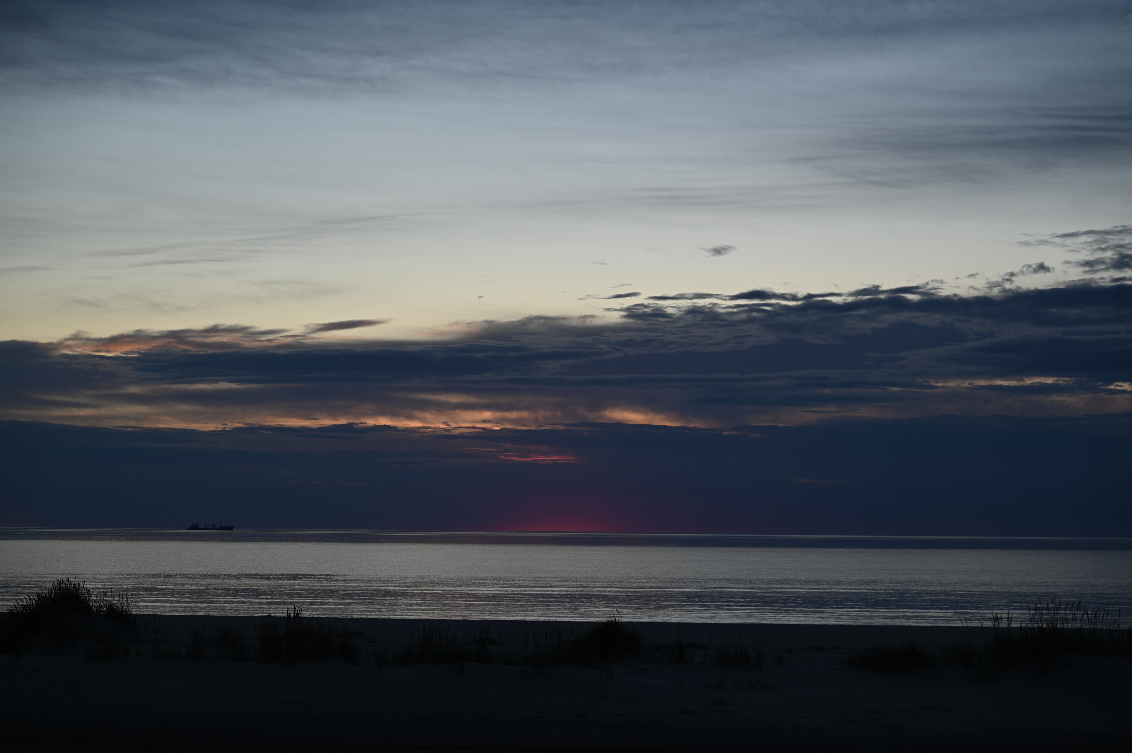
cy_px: 376
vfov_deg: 20.0
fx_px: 2137
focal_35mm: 68
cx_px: 566
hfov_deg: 29.7
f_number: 4
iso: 100
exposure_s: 1/250
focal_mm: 68
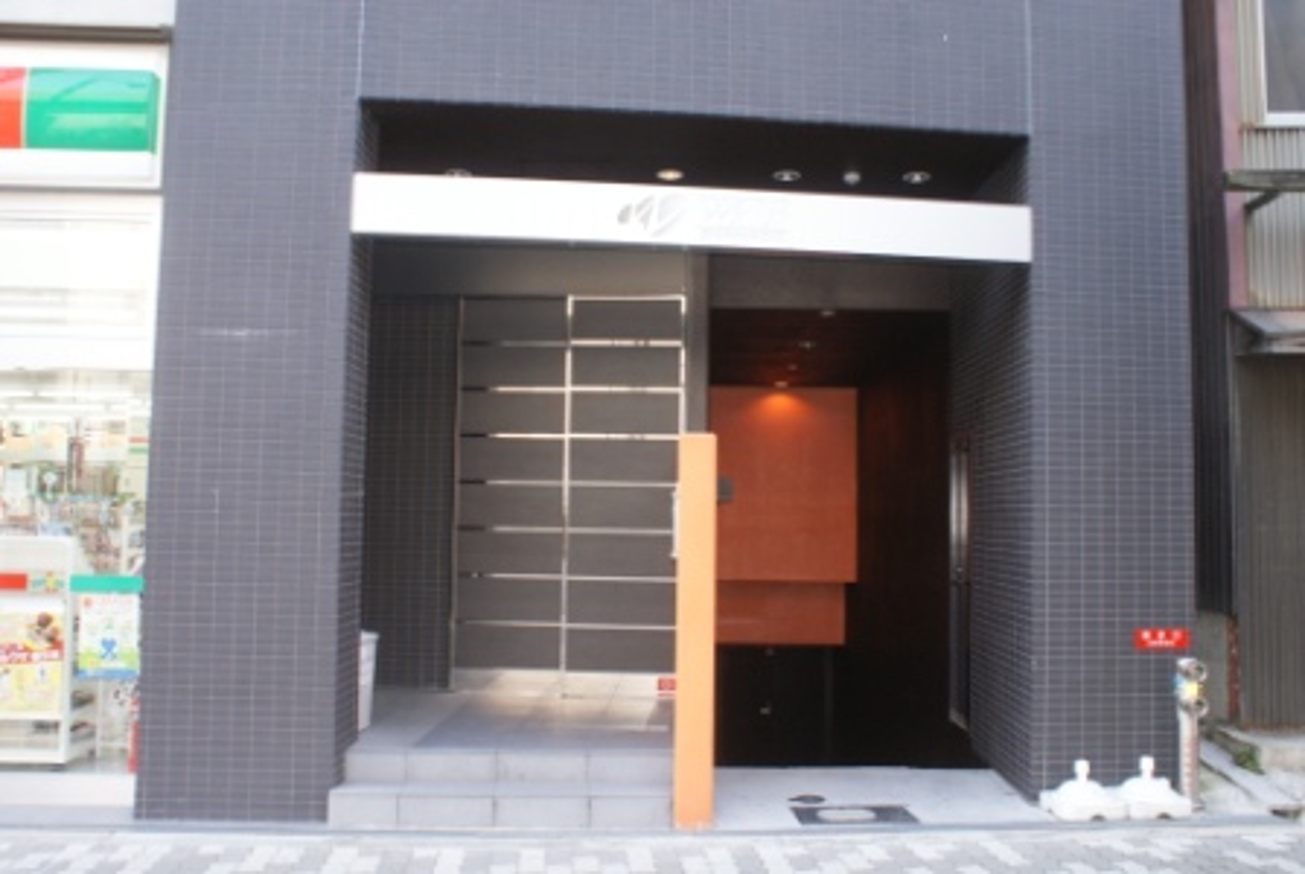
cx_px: 652
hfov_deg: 61.9
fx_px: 1089
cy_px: 437
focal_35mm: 30
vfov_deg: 43.7
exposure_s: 1/60
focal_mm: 20
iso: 400
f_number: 5.6
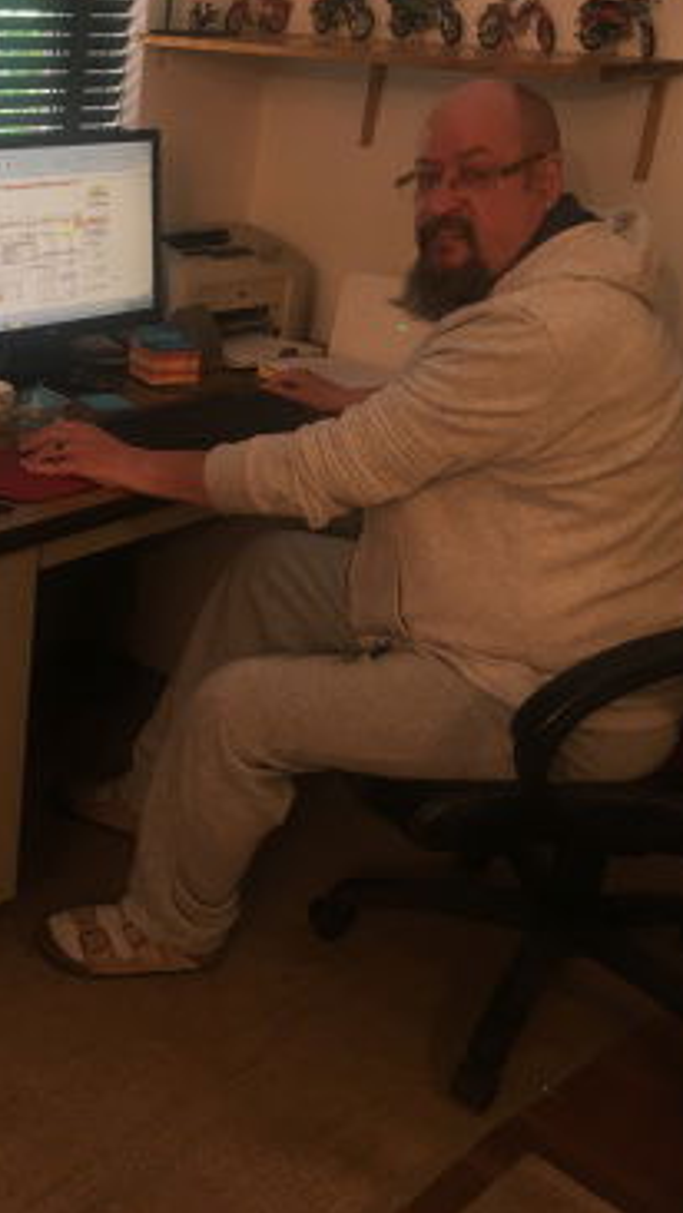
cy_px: 598
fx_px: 1384
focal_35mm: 43
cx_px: -33
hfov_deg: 26.0
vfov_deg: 47.3
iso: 100
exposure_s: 1/33
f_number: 2.2
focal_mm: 4.15
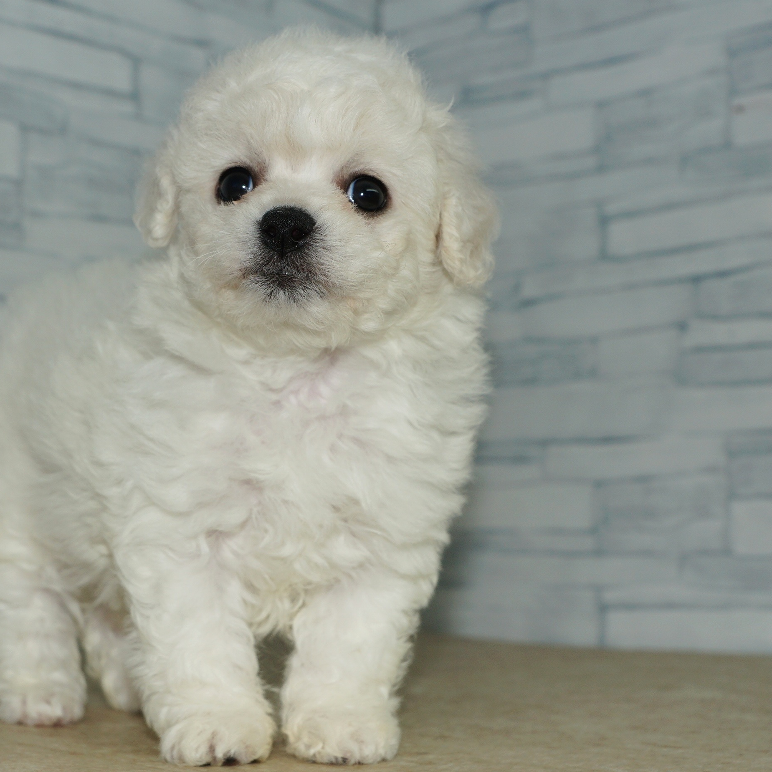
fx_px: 1463
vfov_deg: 29.6
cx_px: 237
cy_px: 389
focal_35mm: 58
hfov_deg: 29.3
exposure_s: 1/160
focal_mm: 30
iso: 100
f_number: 5.6
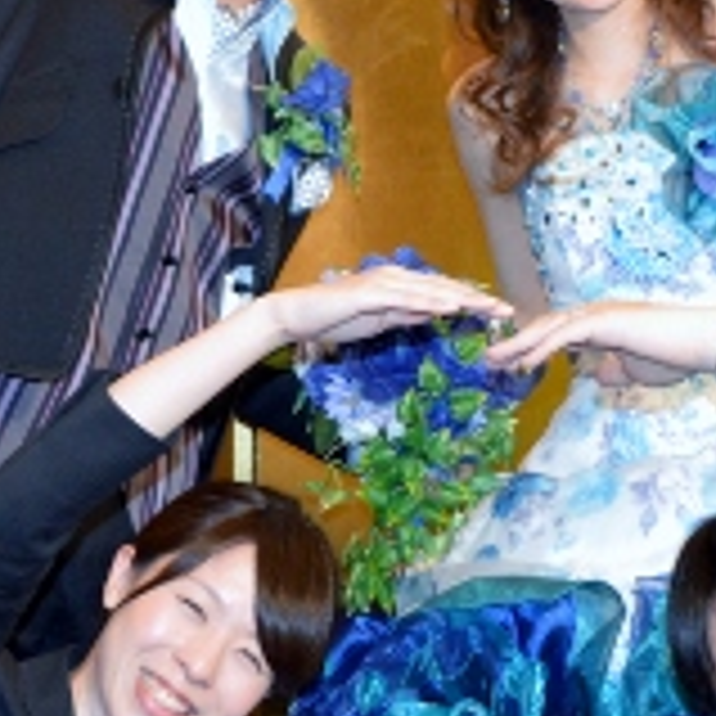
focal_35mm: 115
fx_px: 2691
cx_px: 414
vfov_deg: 15.1
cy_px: 284
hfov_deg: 15.1
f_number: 3.5
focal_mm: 18
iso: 800
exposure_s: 1/30
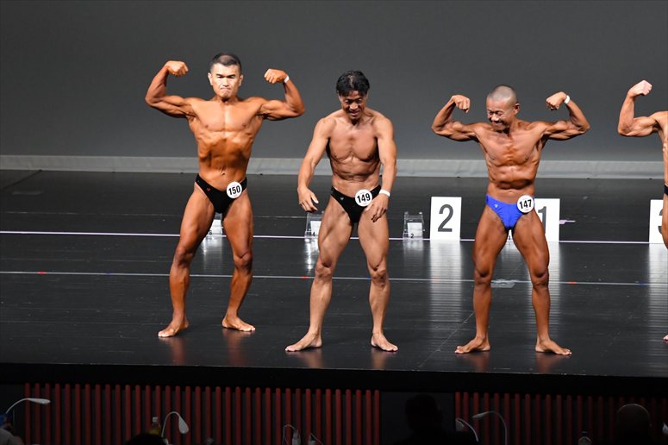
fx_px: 4025
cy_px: 222
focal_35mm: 217
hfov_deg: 9.5
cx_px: 334
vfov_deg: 6.3
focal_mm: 145
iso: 5000
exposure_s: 1/400
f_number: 5.6
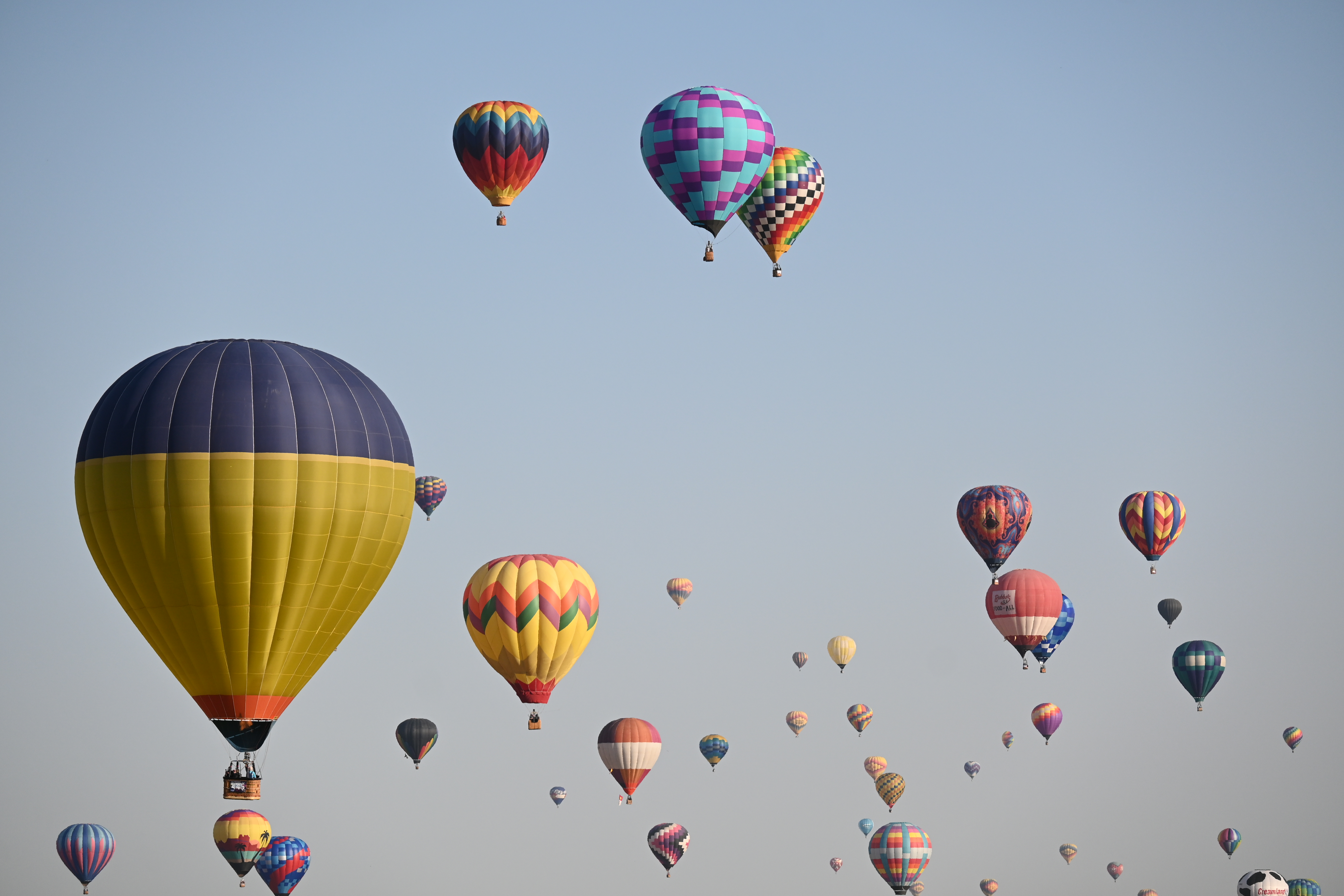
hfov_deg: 13.0
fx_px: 5880
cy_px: 448
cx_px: 672
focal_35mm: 158
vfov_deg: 8.7
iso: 160
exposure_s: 1/1000
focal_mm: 105
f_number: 5
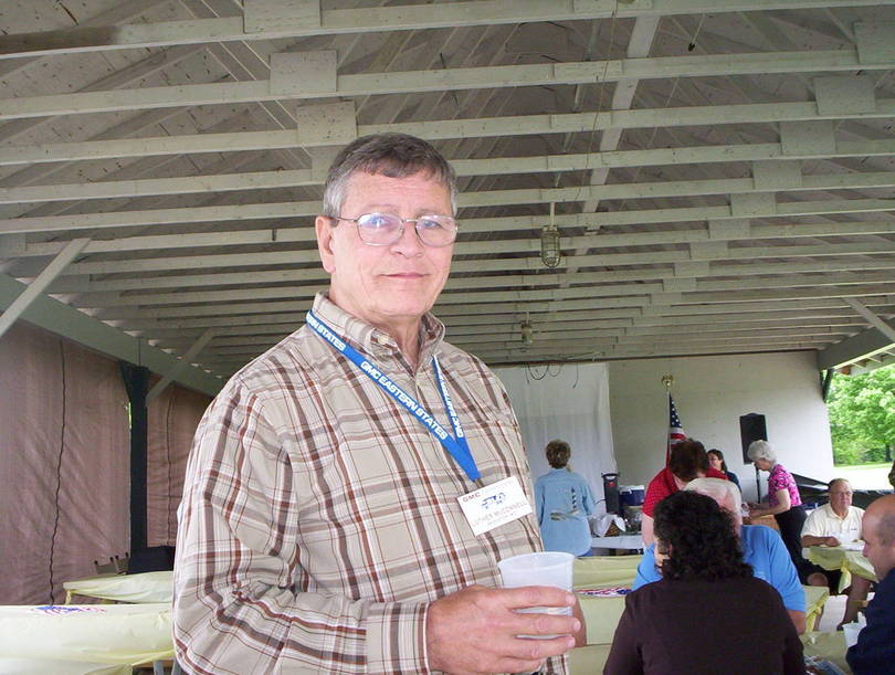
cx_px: 448
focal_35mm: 38
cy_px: 338
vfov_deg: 37.8
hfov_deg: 48.9
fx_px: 985
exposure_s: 1/60
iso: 140
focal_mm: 4.99
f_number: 4.5
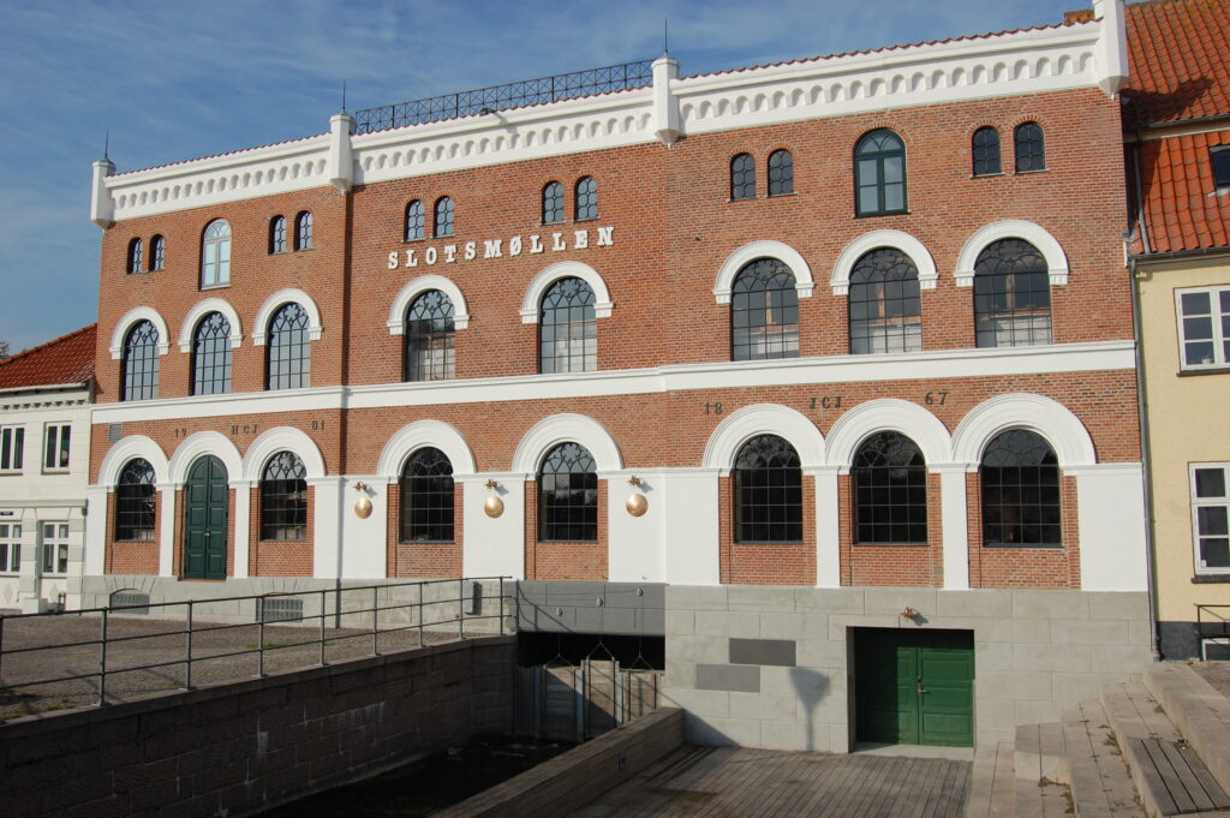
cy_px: 409
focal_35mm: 30
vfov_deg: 43.5
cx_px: 615
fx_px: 1024
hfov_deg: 62.0
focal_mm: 20
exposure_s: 1/500
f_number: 11
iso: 200
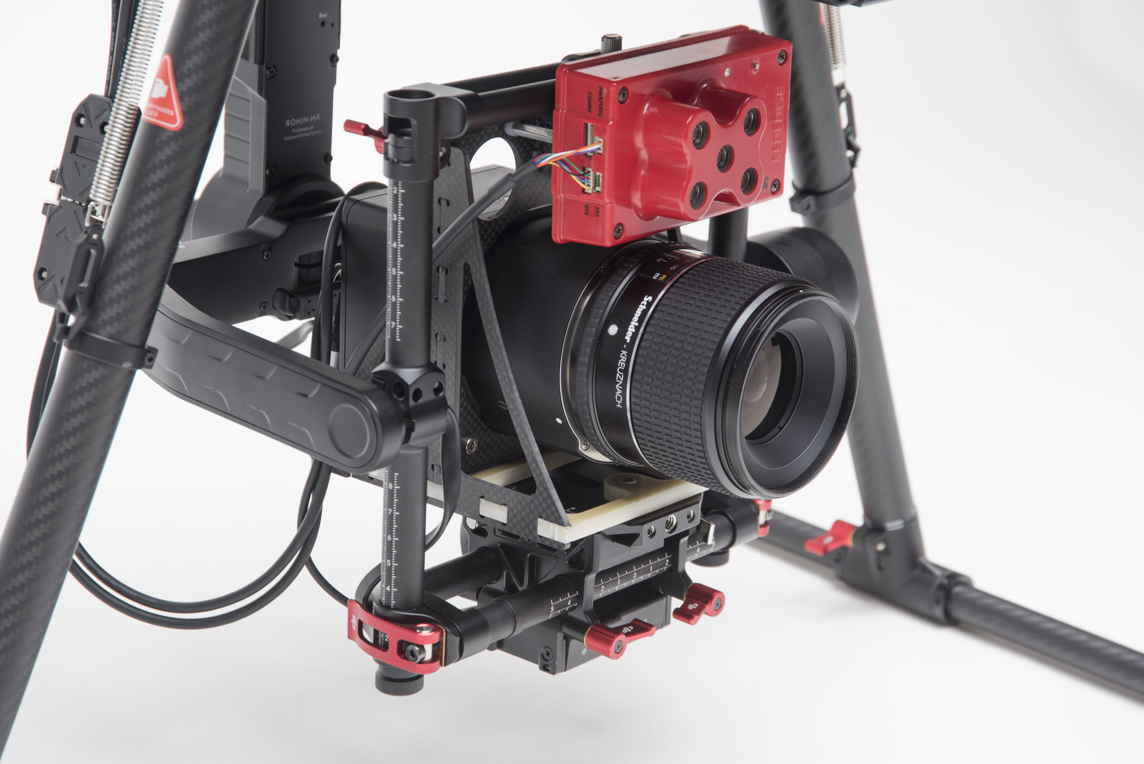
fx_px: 3179
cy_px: 394
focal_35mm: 100
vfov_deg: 13.7
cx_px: 572
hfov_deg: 20.4
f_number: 11
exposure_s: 1/60
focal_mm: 95
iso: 100
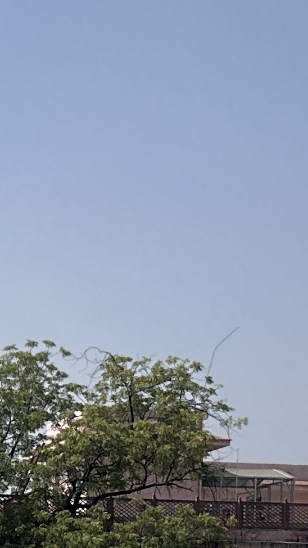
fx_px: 871
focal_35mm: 60
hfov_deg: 18.4
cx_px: -109
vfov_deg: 31.4
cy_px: 587
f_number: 1.9
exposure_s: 1/3356
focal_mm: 2.69
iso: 25
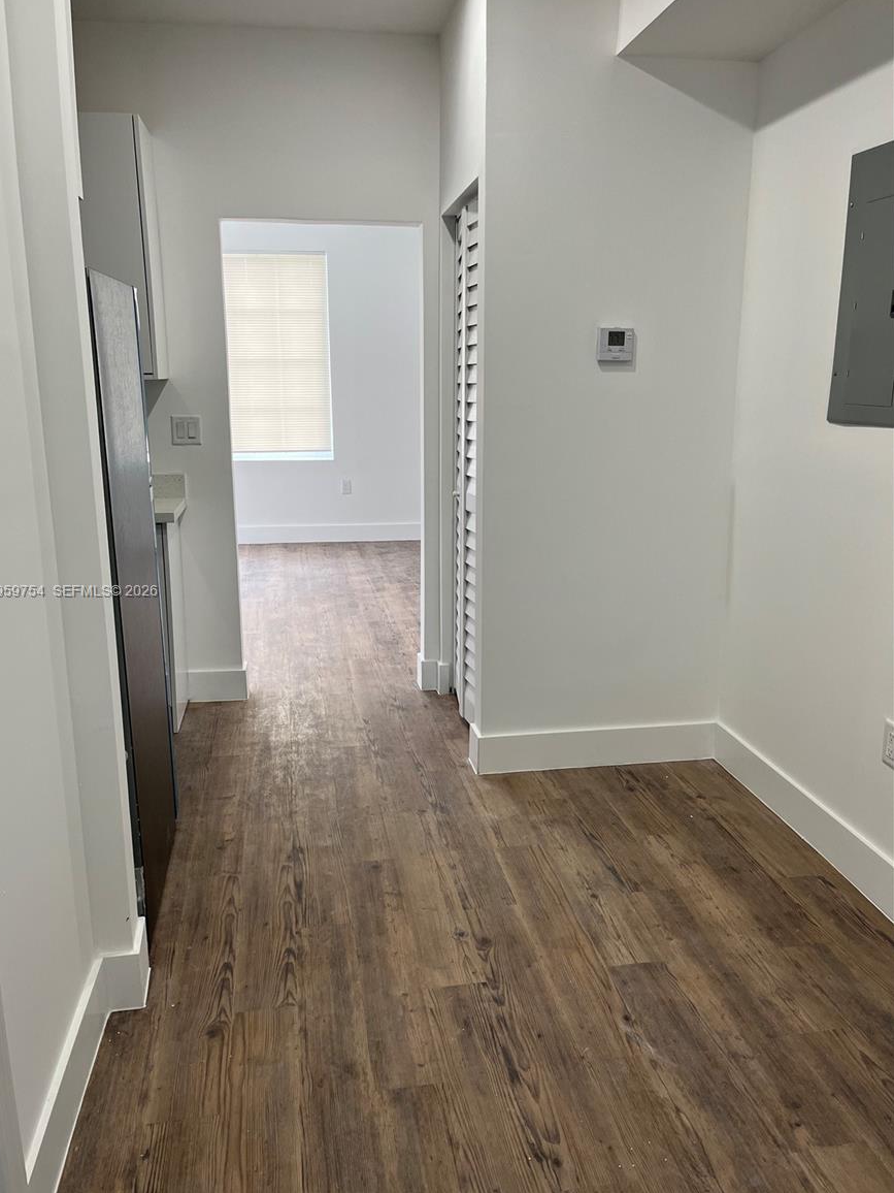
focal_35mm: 27
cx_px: 431
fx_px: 930
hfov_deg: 51.3
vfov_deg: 65.3
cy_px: 592
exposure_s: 1/120
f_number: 1.6
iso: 100
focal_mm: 5.1
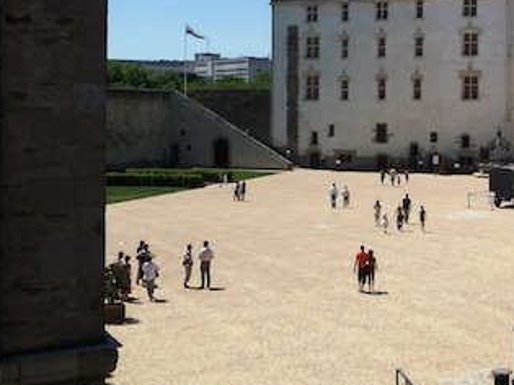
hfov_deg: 29.5
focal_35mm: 61
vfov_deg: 23.8
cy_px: 96
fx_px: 905
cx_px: 517
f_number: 8
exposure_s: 1/320
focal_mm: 5
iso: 100
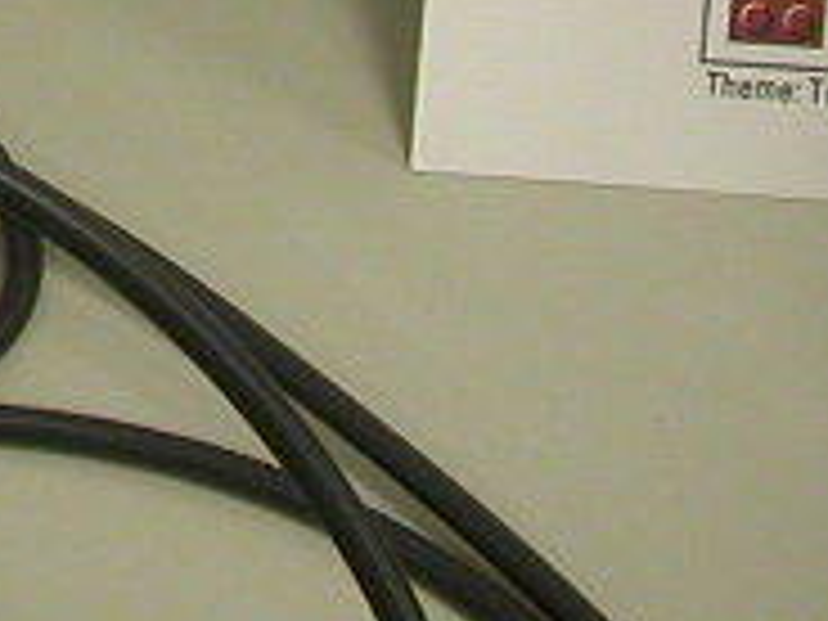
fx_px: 5071
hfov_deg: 9.0
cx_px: -612
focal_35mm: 212
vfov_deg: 6.7
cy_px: -693
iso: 100
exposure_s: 1/47.9
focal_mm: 7.85
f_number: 3
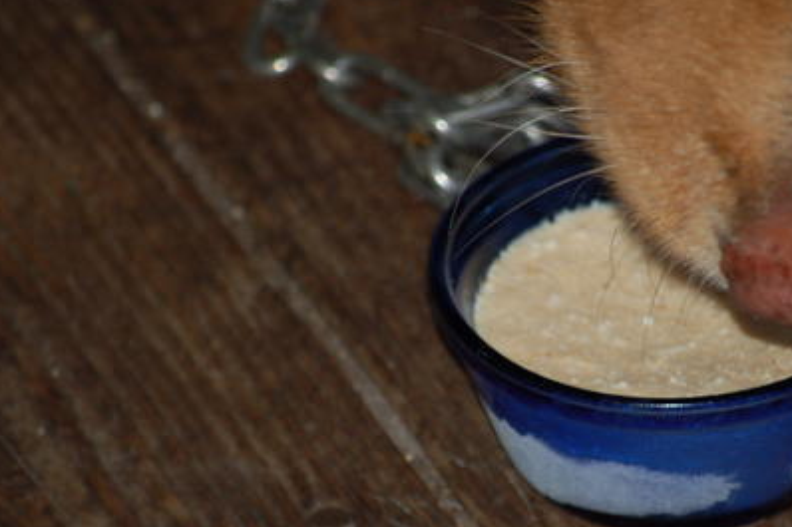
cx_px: 623
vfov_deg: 2.8
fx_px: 10599
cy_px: 334
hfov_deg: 4.3
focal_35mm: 482
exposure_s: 1/60
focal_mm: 200
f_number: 5.6
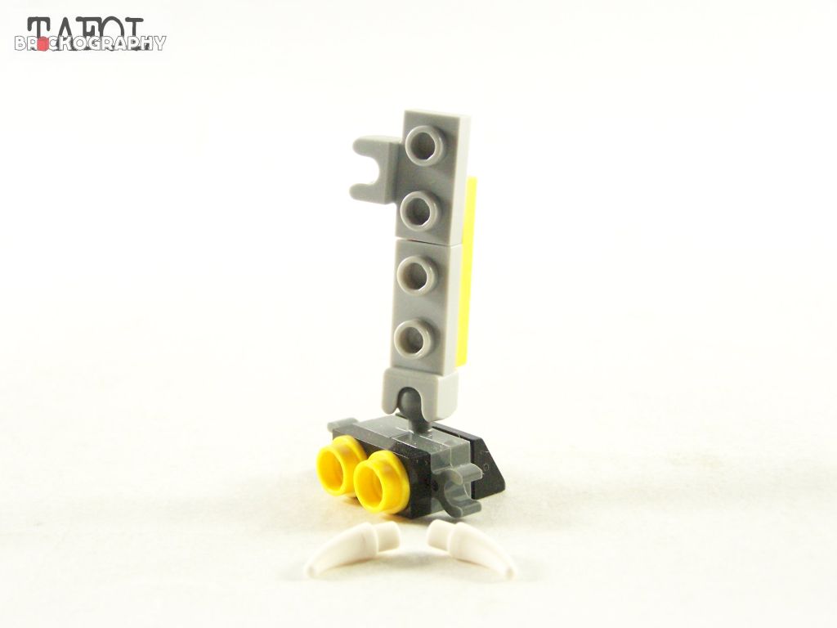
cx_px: 418
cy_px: 314
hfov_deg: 28.2
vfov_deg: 21.3
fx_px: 1668
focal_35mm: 69
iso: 400
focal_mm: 11.5
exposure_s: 1/60
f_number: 3.2
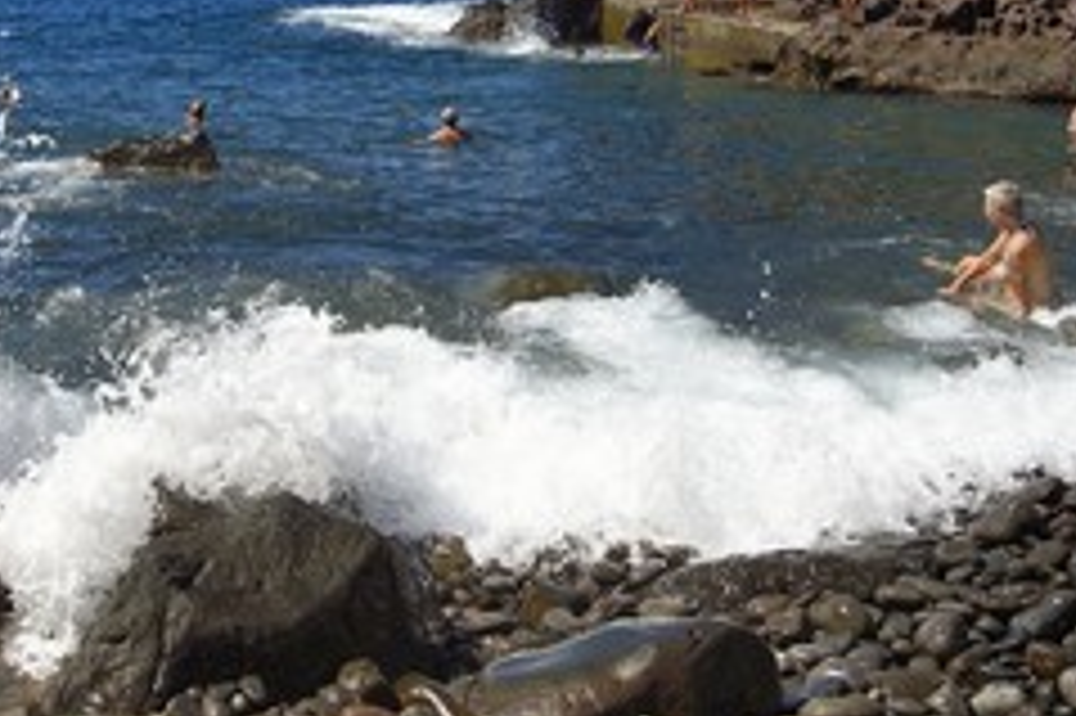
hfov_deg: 38.3
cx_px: 335
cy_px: 131
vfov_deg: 25.9
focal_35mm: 51
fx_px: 1523
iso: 200
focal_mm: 29
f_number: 11
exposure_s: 1/500
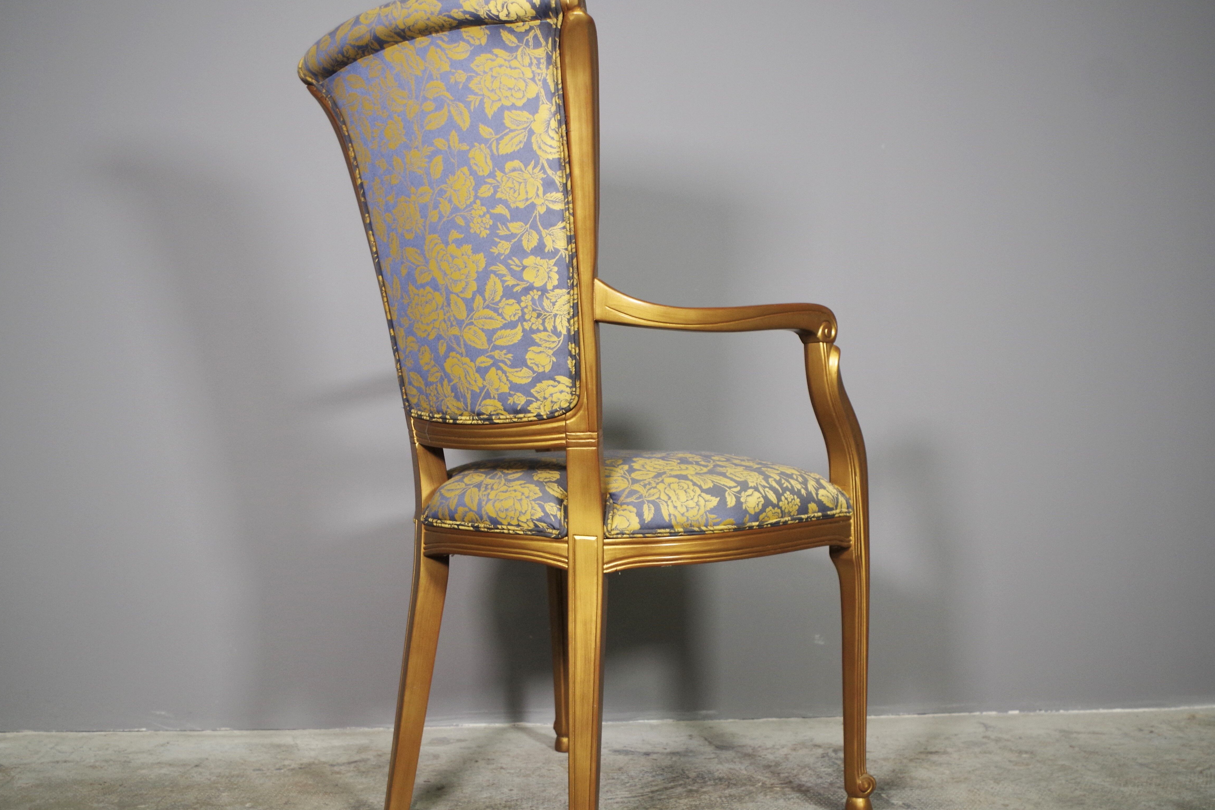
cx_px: 600
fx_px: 1215
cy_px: 433
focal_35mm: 36
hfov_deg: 53.1
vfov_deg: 36.9
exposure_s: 1/60
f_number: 4
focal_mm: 20
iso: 400
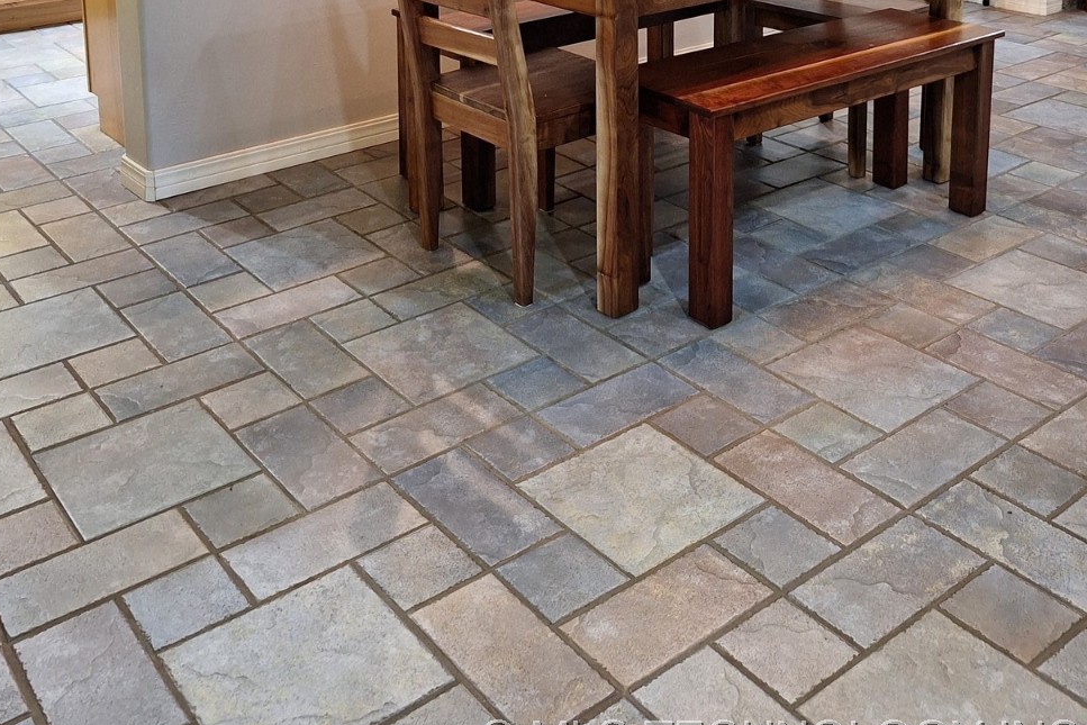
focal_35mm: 38
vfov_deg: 31.2
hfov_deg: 50.7
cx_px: 565
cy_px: -73
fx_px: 1147
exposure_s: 1/40
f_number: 1.8
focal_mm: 5.54
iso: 200
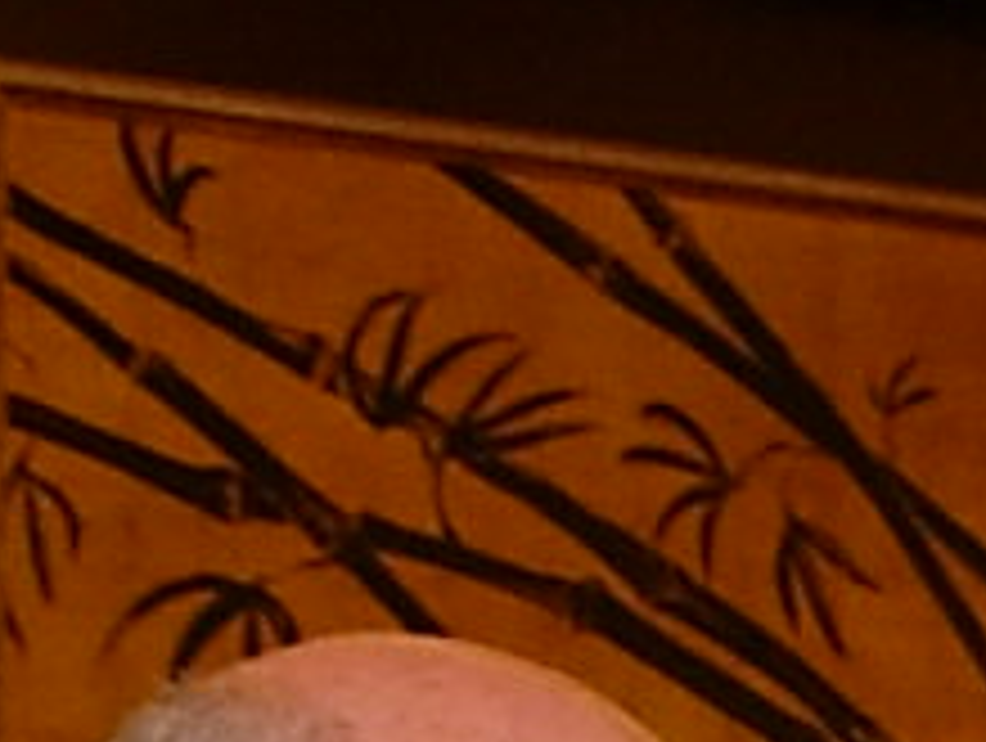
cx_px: 1594
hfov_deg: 7.0
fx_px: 7903
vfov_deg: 5.1
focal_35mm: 277
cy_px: 2168
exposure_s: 1/64
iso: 79
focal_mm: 7.8
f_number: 2.8
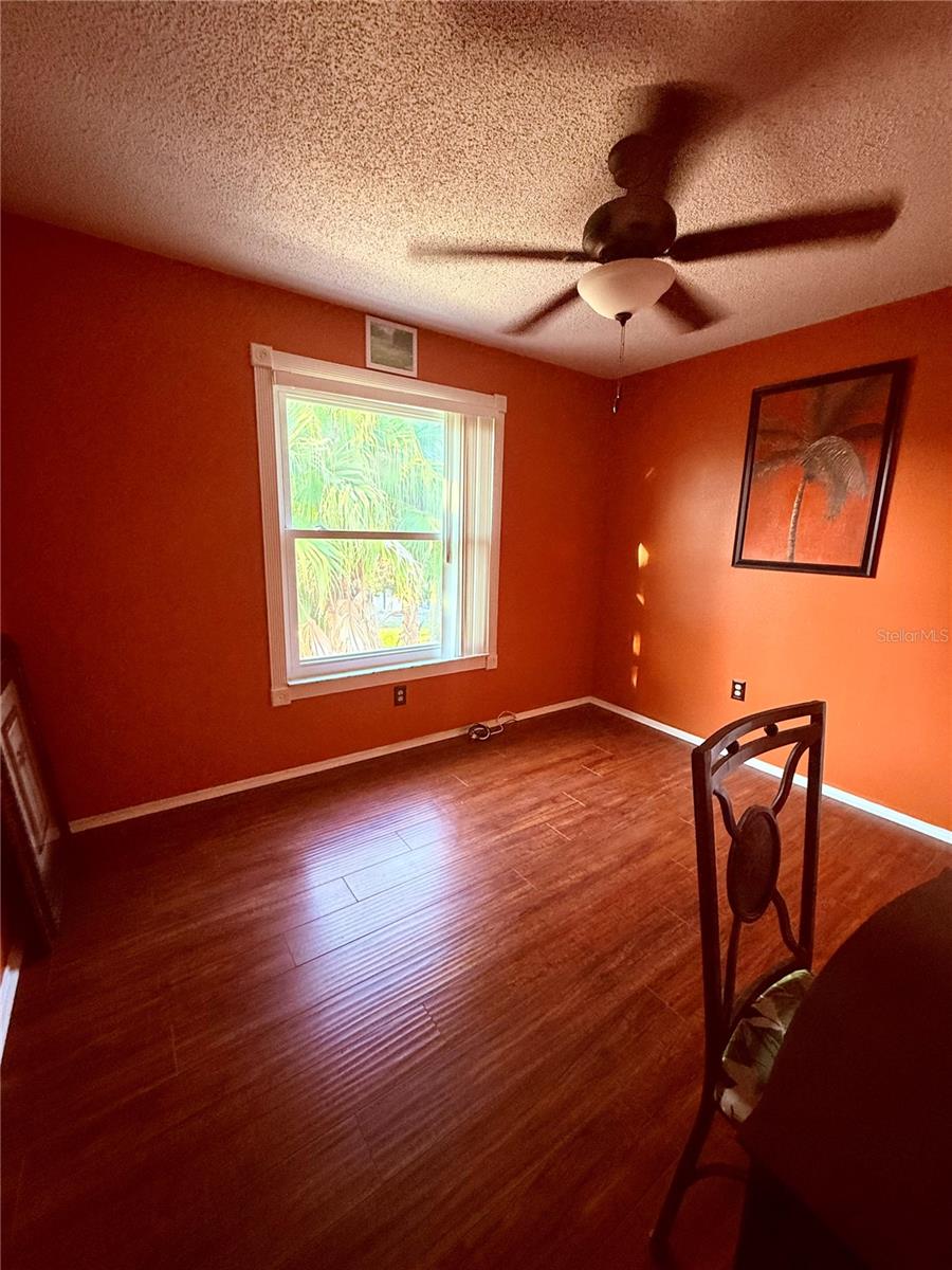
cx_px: 476
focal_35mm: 14
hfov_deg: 85.7
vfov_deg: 102.1
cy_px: 635
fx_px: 513
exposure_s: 1/60
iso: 500
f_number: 2.2
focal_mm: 2.22
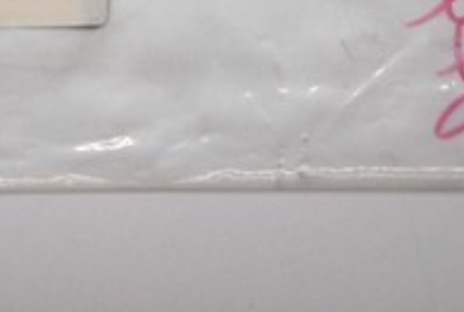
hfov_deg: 13.2
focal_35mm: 154
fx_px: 1989
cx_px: 19
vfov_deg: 8.9
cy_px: -65
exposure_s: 1/1600
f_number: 4.5
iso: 800
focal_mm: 40
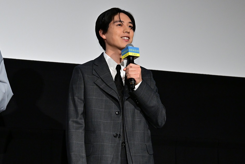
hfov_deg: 15.5
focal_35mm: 132
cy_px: 82
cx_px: 122
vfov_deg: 10.4
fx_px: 899
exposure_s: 1/200
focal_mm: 88
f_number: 6.3
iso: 3200
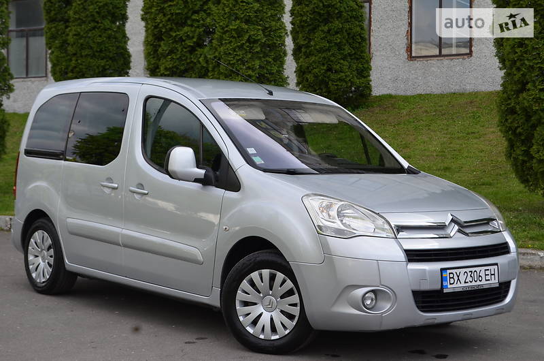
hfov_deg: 29.9
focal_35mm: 68
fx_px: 1018
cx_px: 272
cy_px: 180
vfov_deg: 20.1
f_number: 8
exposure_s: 1/250
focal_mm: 45
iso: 200
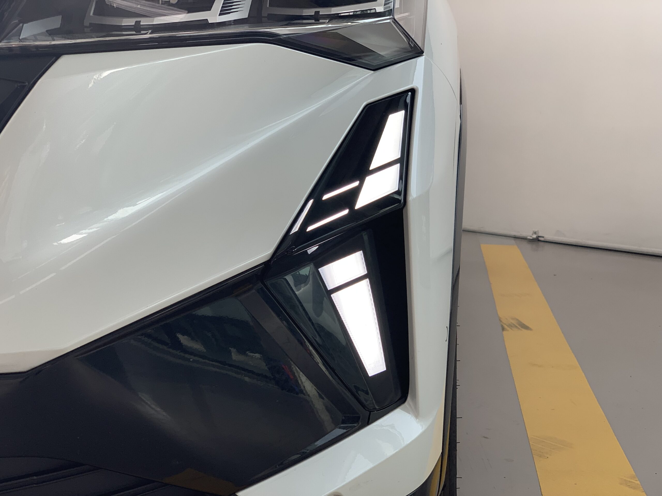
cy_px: 248
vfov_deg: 28.0
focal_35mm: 52
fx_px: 994
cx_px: 331
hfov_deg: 36.8
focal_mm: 6
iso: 25
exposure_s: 1/505
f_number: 2.4
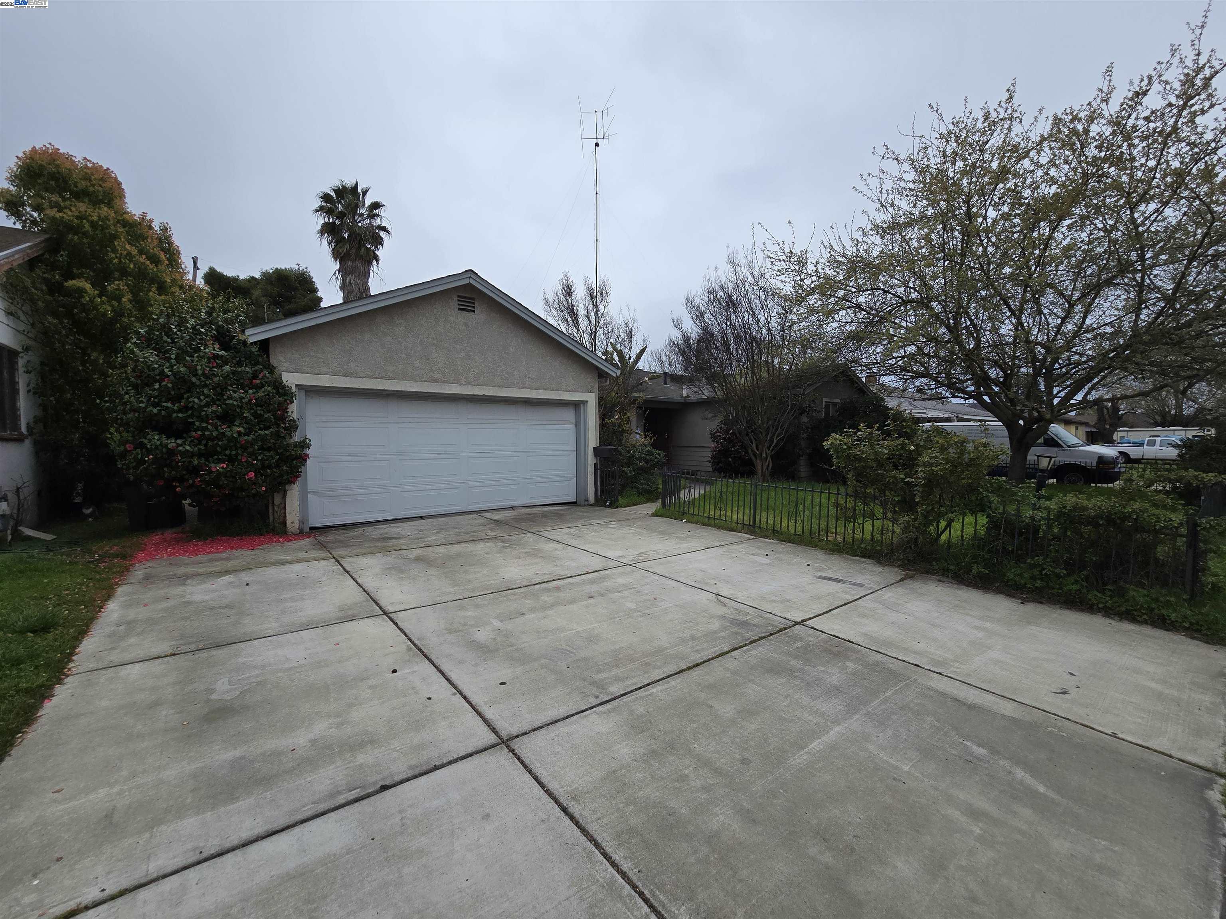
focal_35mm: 13
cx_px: 613
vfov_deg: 89.9
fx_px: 460
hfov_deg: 106.2
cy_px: 460
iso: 50
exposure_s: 1/3882
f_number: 2.2
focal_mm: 2.2
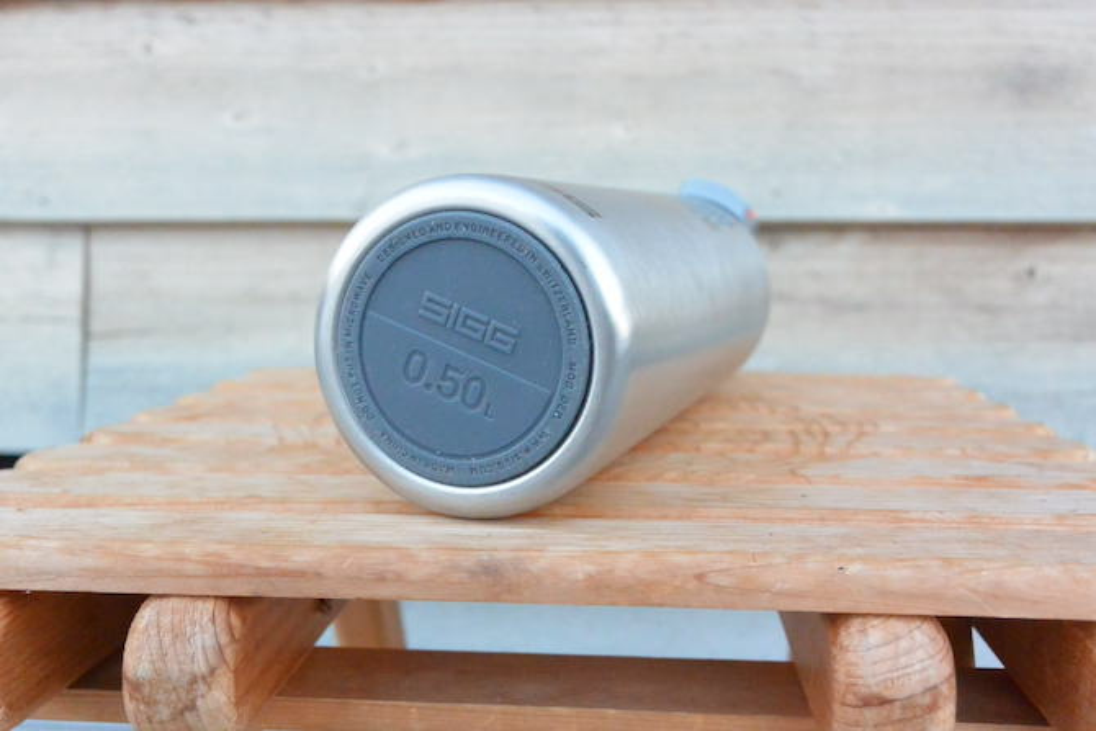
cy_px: 366
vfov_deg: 34.2
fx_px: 1188
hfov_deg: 49.5
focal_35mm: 39
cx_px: 548
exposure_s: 1/125
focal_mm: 14.5
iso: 2800
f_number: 4
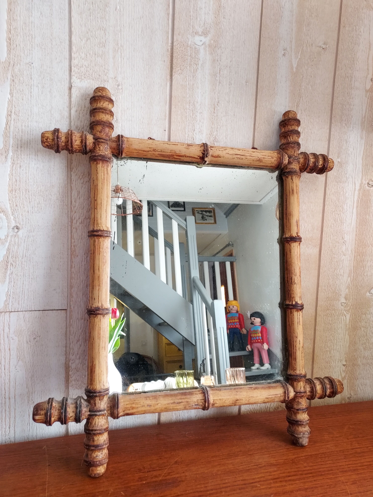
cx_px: 186
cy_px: 248
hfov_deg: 56.8
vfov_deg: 71.6
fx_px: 345
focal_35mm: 24
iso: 160
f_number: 1.8
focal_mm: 4.6
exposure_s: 1/60
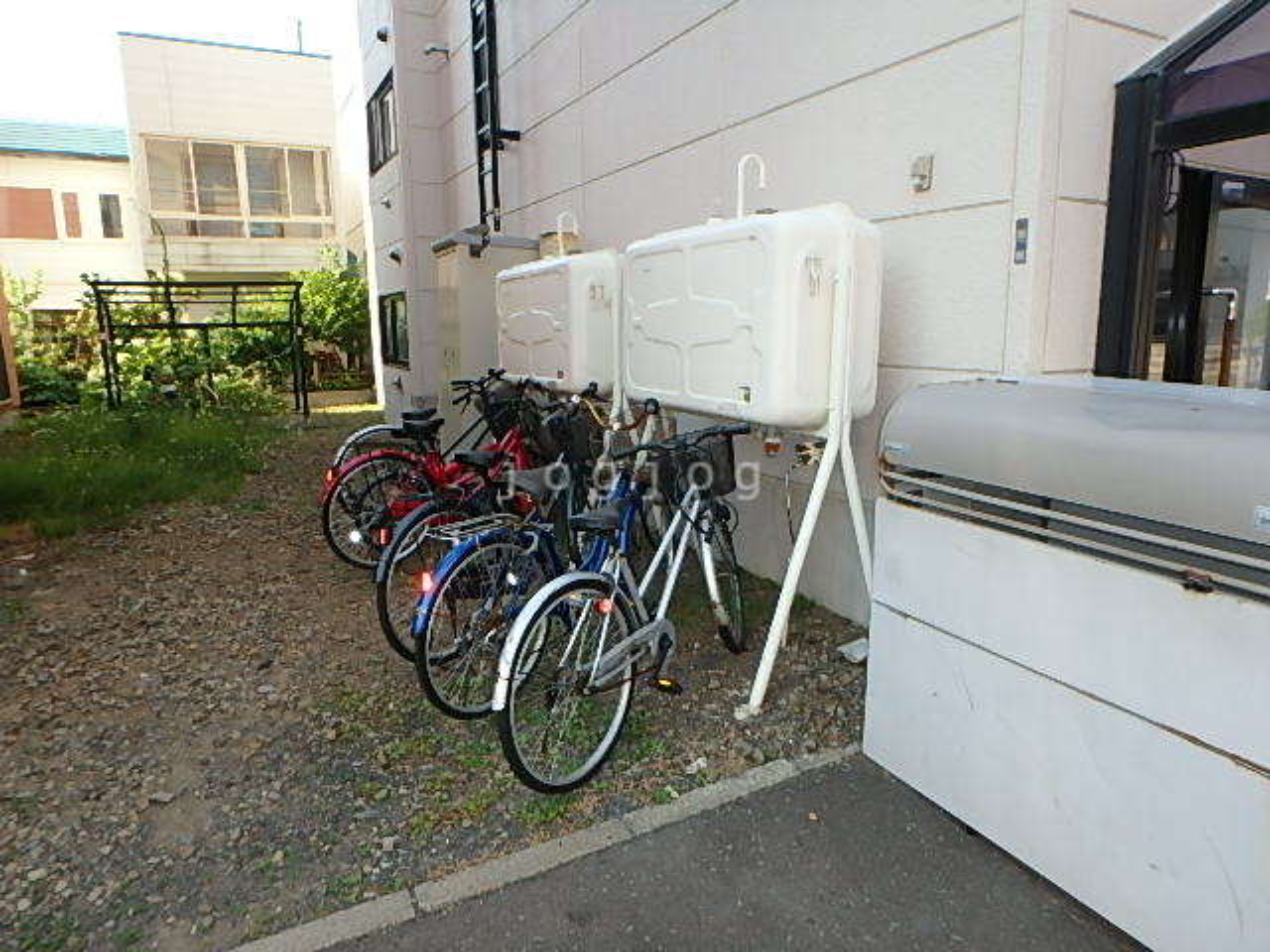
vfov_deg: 63.4
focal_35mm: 21
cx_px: 635
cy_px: 476
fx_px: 770
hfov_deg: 79.0
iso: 125
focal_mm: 3.7
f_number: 3.5
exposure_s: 1/200
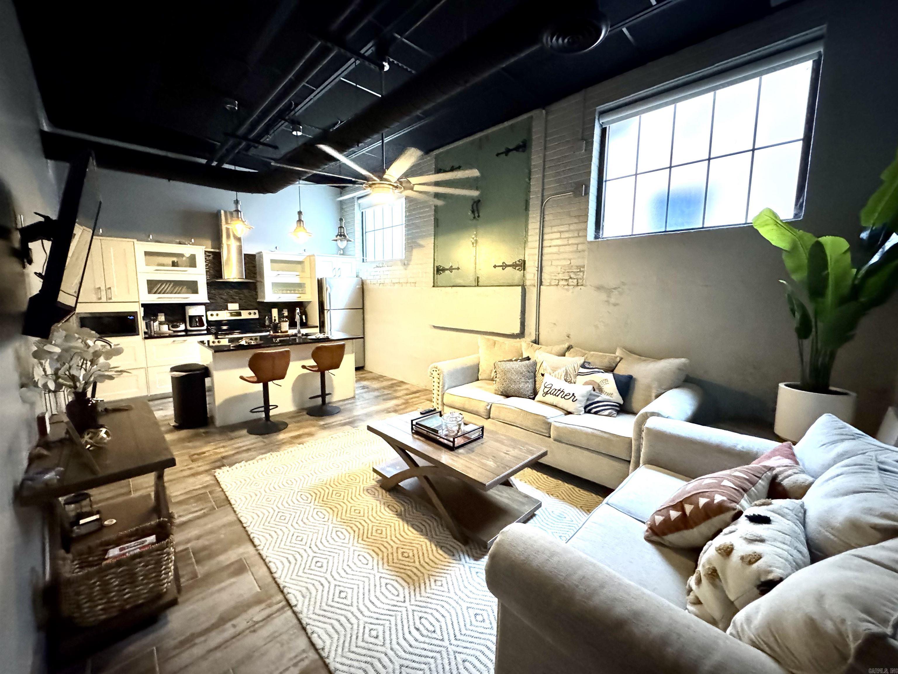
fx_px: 363
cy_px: 337
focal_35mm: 14
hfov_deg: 102.1
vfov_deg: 85.7
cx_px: 449
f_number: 2.2
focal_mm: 2.22
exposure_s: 1/60
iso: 1250
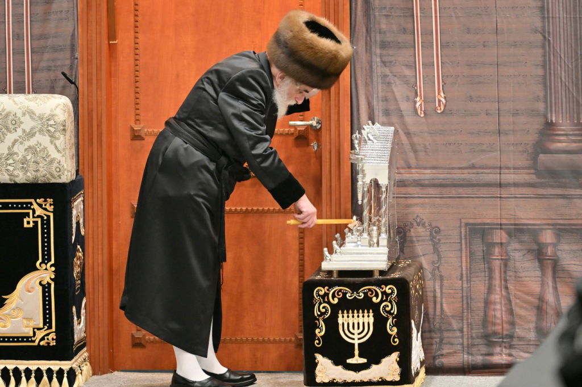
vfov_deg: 4.6
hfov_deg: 6.9
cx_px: 291
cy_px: 194
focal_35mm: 300
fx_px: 4848
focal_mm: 200
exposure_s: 1/250
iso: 400
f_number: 2.8
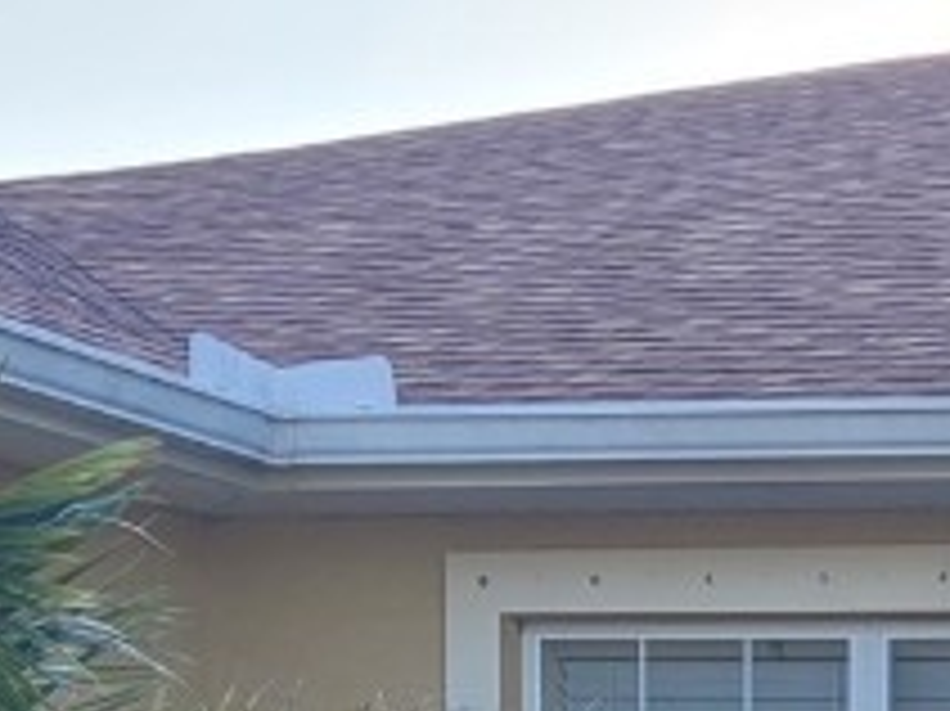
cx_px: 1436
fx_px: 3456
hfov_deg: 14.6
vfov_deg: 10.8
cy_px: 1364
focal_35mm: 126
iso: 40
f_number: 1.8
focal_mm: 5.4
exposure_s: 1/604
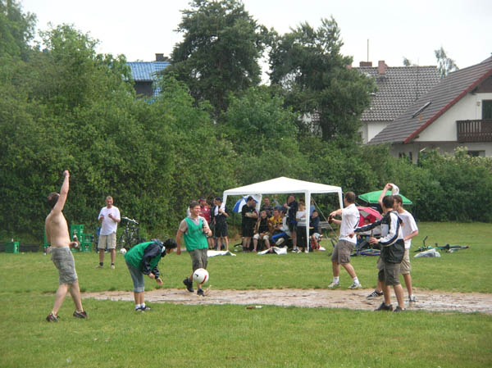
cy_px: 184
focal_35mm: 141
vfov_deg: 10.5
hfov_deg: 14.0
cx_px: 246
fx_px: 2002
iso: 50
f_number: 3.7
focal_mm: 23.3
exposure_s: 1/240
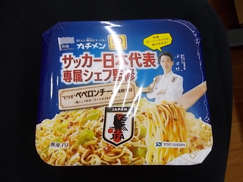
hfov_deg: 67.3
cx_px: 122
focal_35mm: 26
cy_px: 91
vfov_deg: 53.1
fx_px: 183
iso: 80
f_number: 3.2
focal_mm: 4.6
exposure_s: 1/40
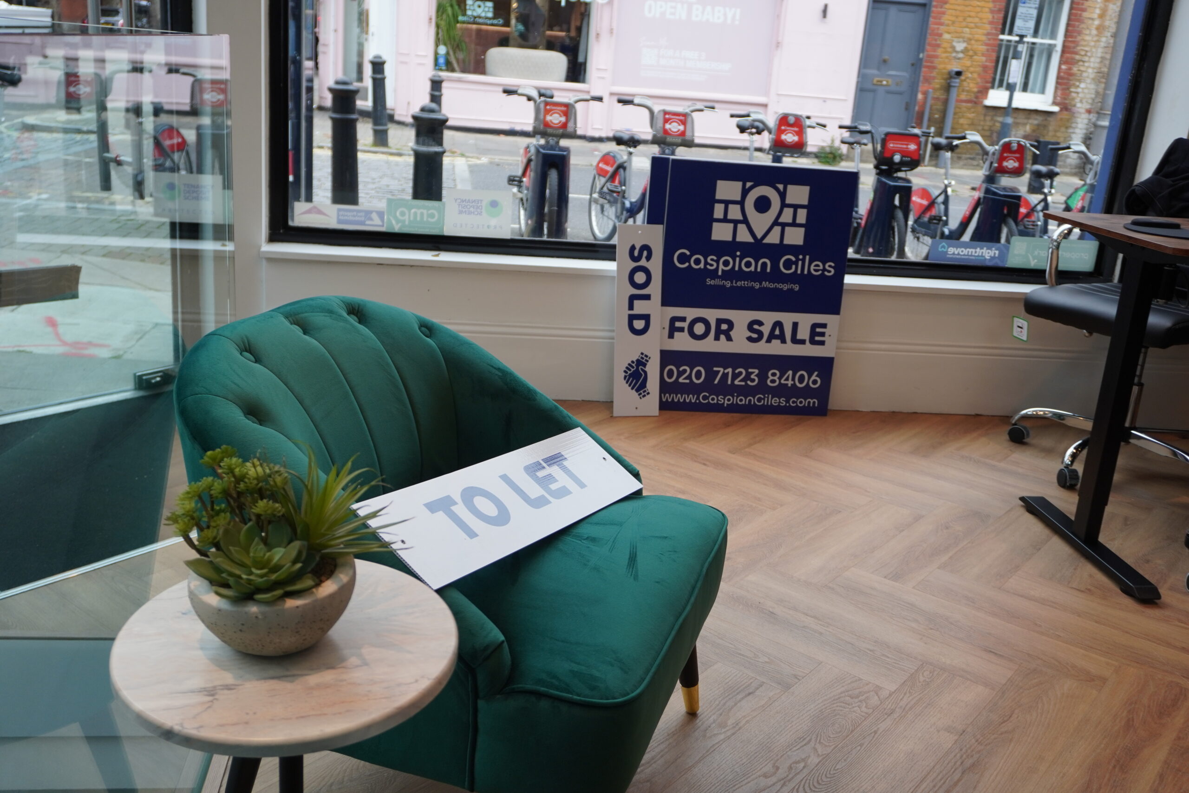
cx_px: 594
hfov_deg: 57.2
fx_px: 1090
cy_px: 396
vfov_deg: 40.0
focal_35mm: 33
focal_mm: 22
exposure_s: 1/160
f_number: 4
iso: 250
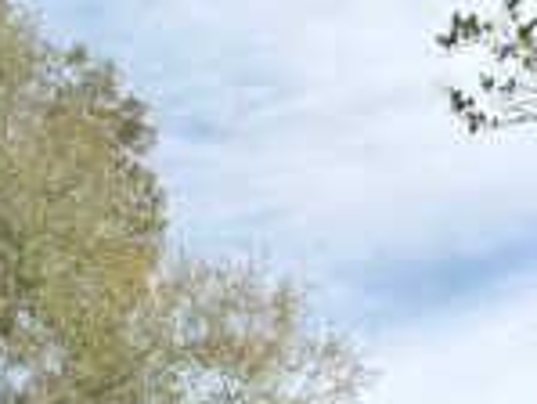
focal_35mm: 103
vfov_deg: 12.8
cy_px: 779
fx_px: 1599
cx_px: 249
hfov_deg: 19.1
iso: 80
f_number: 1.78
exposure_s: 1/1339
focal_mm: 6.86
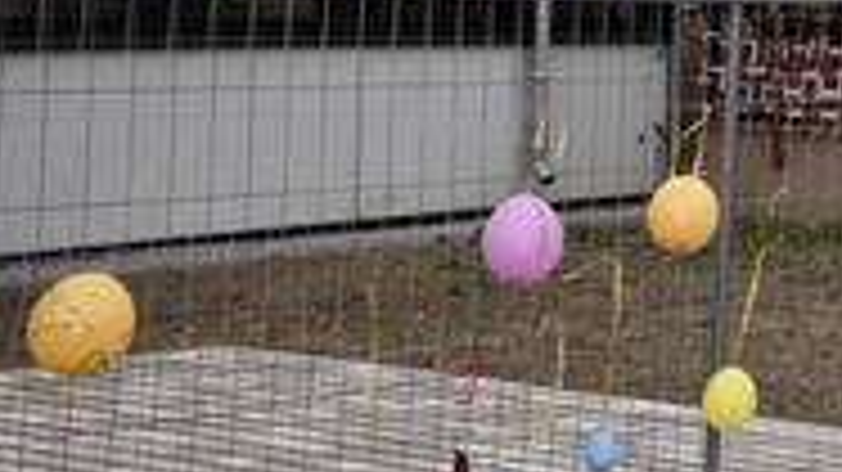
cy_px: -31
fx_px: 2477
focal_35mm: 111
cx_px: 1002
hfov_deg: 18.3
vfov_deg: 10.8
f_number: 11
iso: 500
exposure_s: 1/160
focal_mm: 44
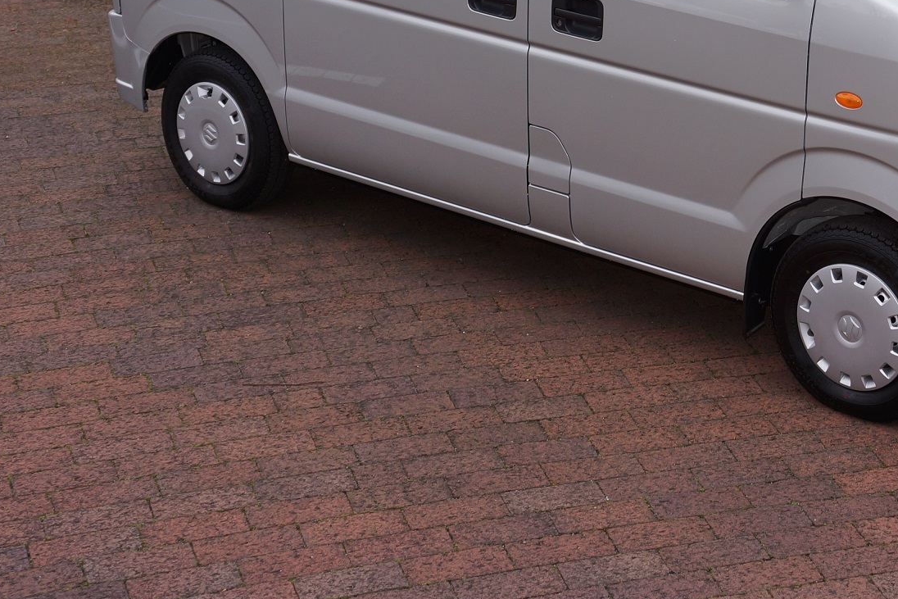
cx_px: 705
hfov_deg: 24.7
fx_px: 2021
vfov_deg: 16.4
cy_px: -51
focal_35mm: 81
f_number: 4.5
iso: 100
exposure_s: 1/80
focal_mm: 25
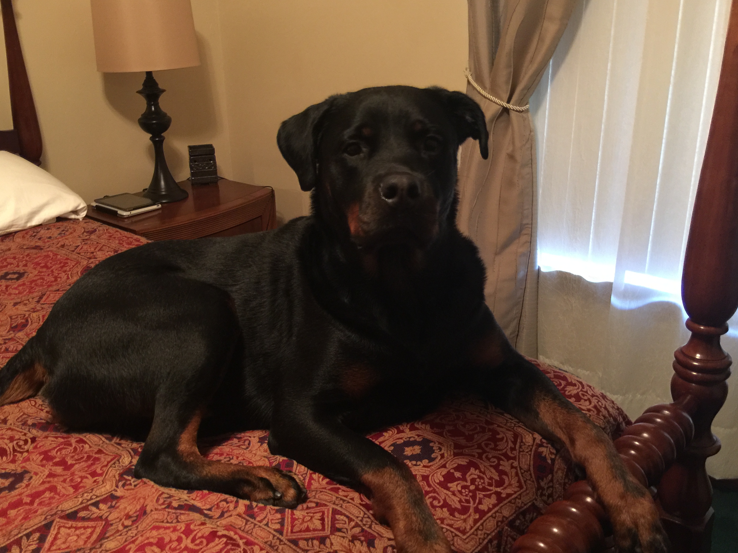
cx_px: 323
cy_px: 287
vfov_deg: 41.8
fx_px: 725
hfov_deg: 53.8
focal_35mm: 34
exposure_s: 1/4
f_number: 2.2
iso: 100
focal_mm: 4.15
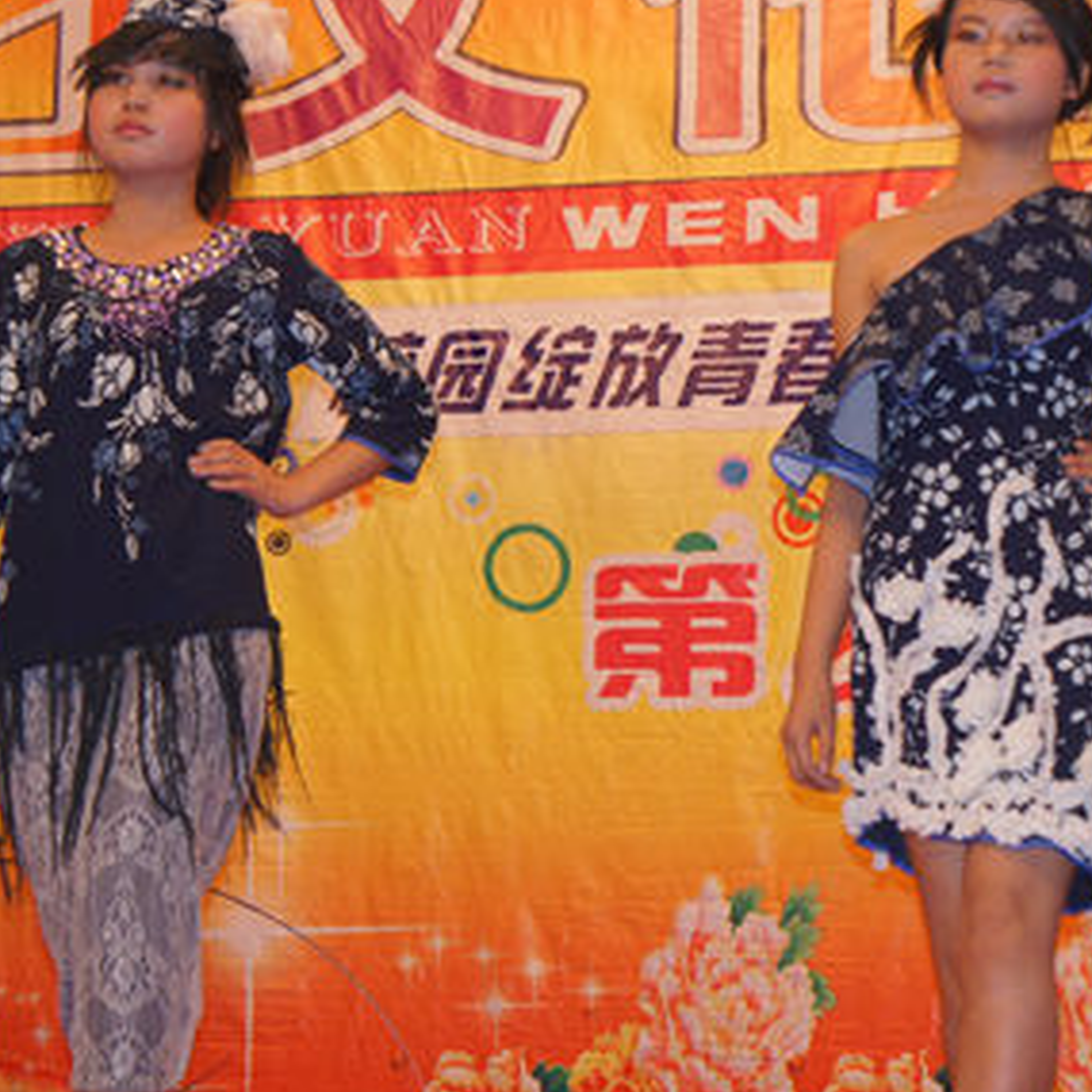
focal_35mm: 118
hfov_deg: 14.8
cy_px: 466
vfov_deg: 14.8
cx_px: 609
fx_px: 4211
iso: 400
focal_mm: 44
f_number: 4.5
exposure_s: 1/160
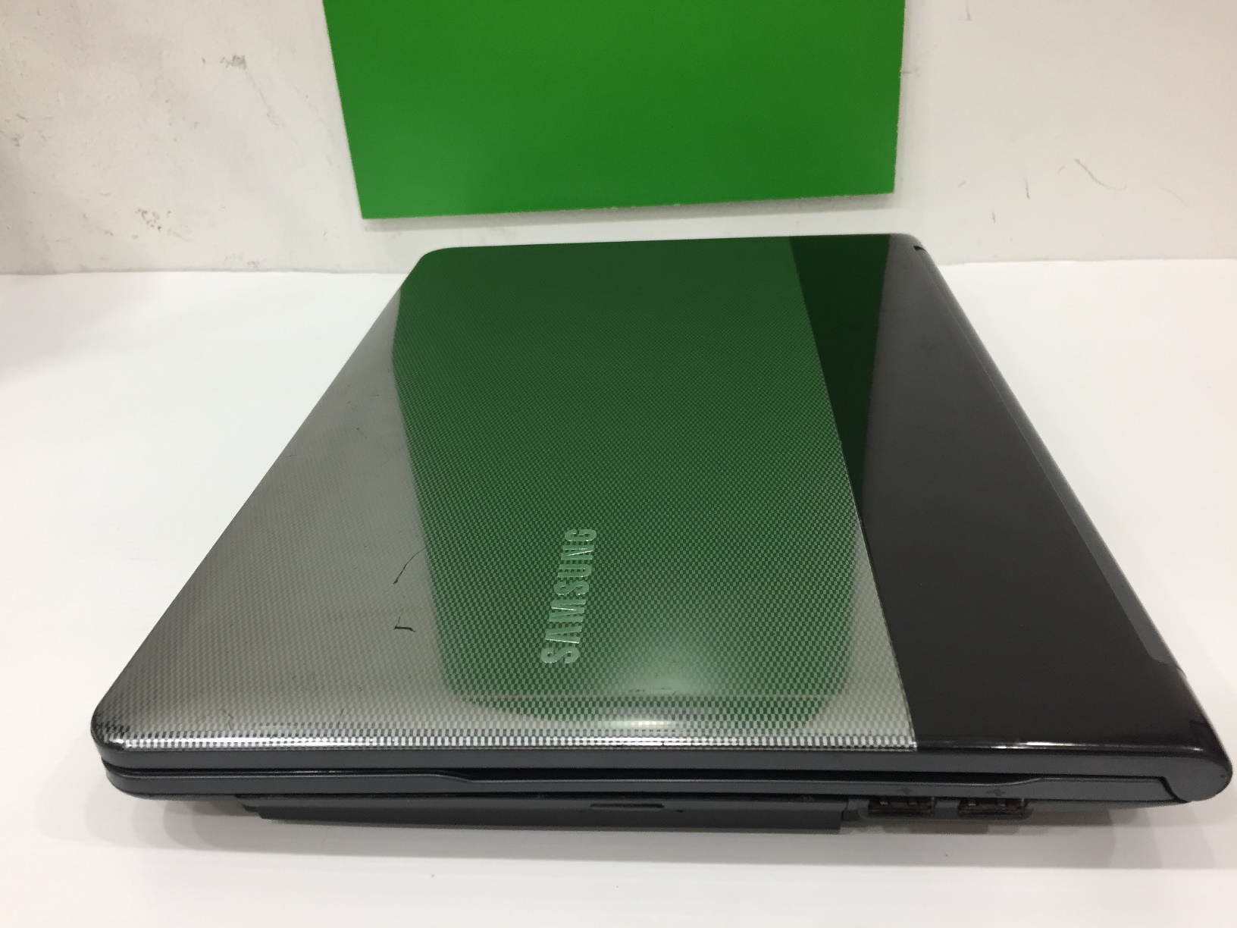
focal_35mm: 29
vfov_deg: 48.2
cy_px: 464
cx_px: 618
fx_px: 1036
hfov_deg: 61.7
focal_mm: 4.15
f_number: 2.2
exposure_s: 1/33
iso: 100
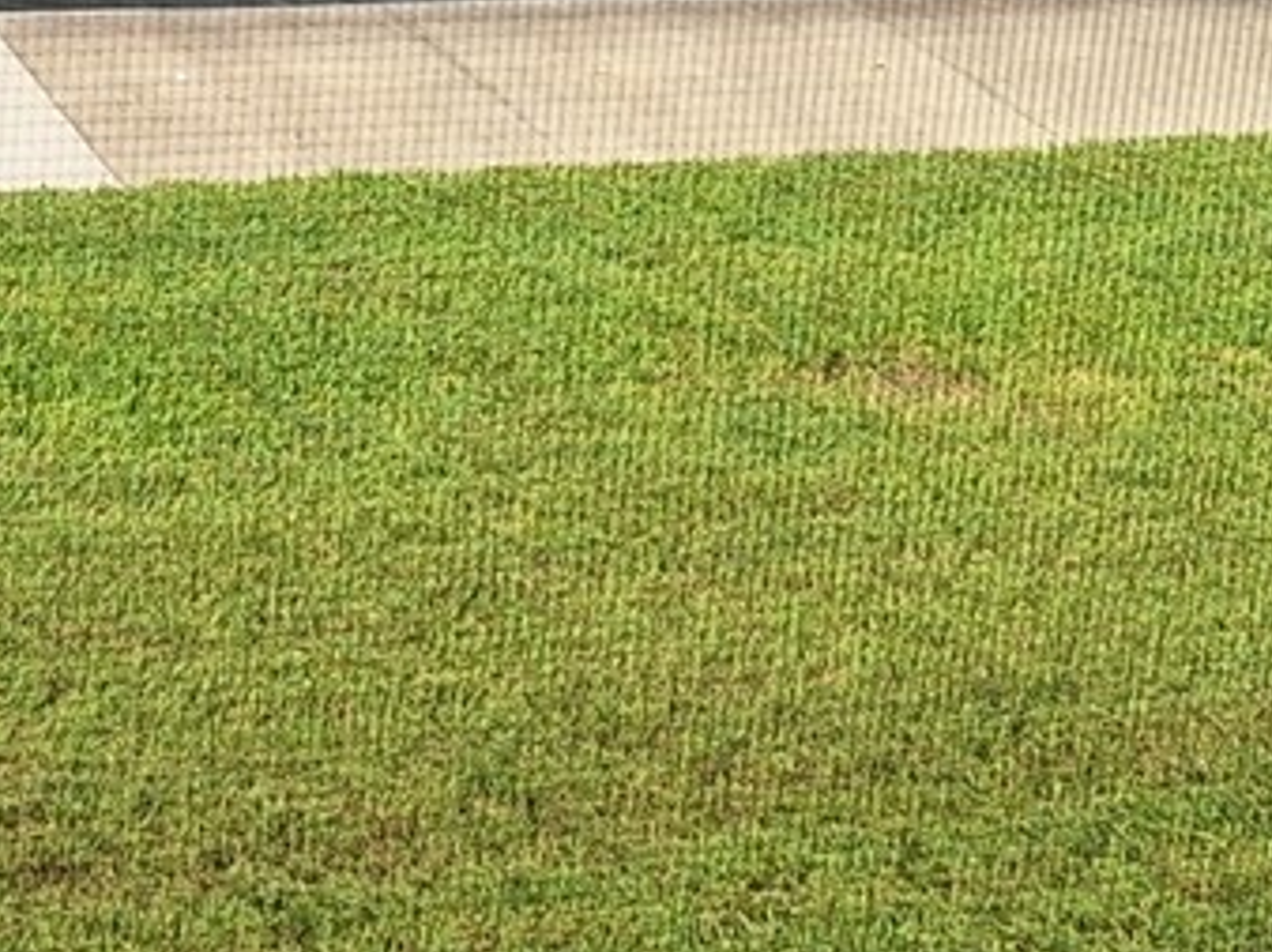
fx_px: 4002
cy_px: -489
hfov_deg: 17.4
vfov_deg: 12.8
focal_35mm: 109
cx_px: -188
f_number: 1.8
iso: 40
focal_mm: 5.54
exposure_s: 1/2105
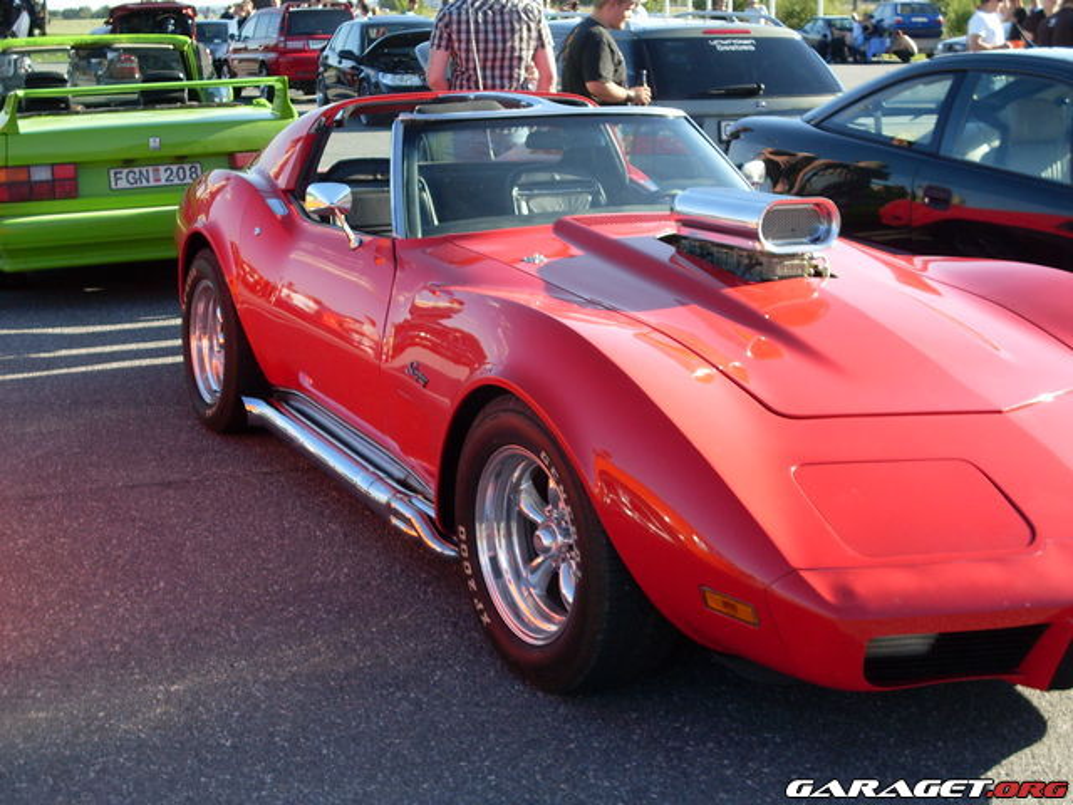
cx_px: 536
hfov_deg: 32.2
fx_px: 1860
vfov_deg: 24.4
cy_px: 402
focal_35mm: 60
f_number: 3.4
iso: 80
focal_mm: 9.9
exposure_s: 1/350
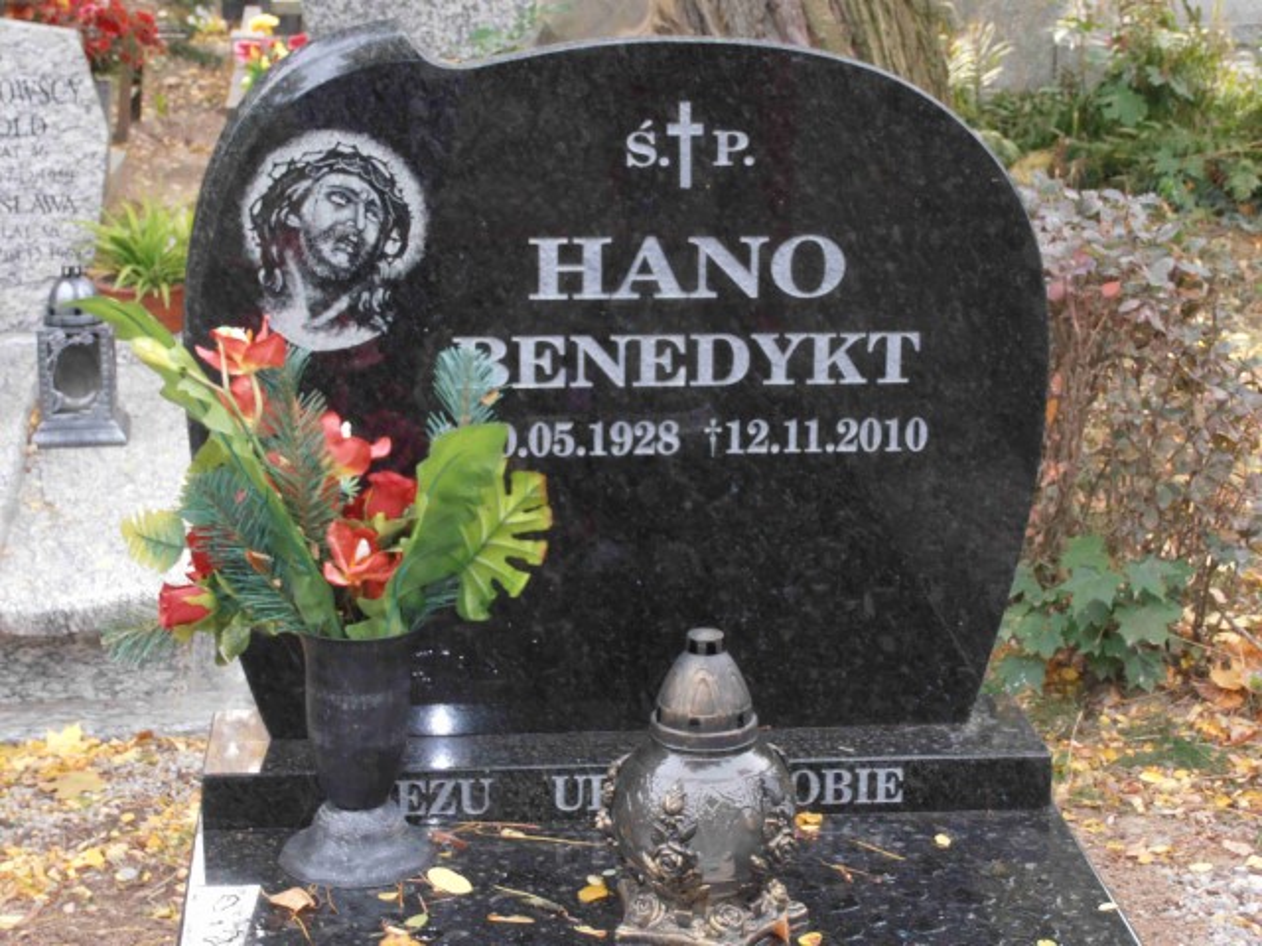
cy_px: 473
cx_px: 631
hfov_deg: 22.3
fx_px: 3208
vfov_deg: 16.8
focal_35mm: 88
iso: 125
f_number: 5.1
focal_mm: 15.51
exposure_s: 1/60
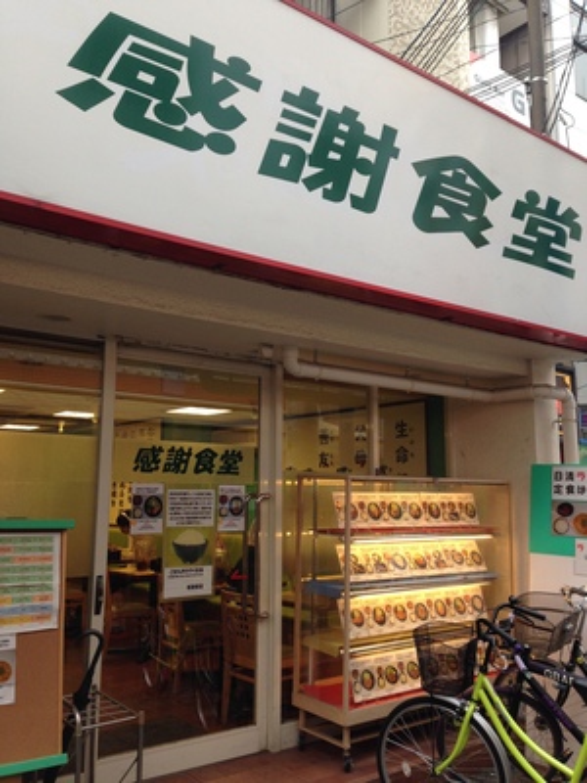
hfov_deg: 42.9
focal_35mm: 33
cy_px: 392
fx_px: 746
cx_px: 294
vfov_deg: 55.4
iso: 50
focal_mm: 4.12
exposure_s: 1/60
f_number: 2.4
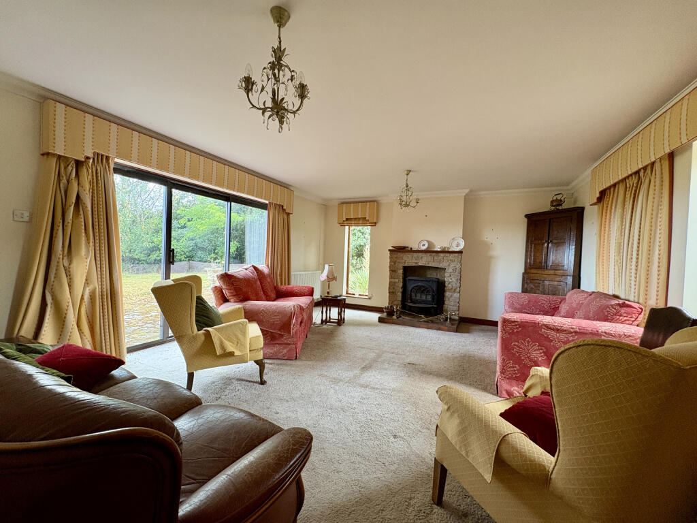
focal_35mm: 14
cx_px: 348
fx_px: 282
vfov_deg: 85.7
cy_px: 262
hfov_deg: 102.1
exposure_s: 1/60
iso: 320
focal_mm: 2.22
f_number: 2.2
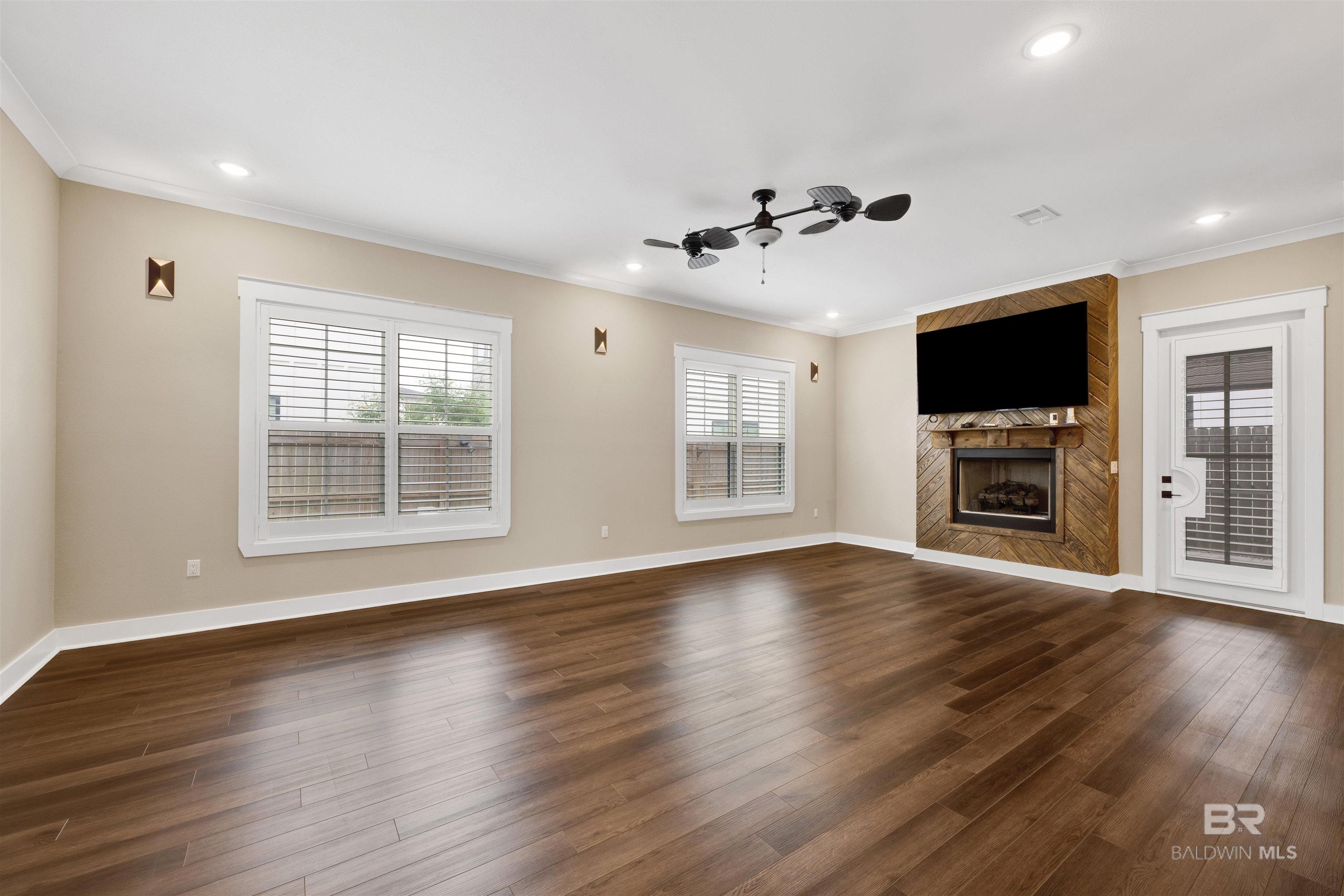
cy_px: 448
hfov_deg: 102.3
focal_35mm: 14
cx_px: 672
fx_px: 541
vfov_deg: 79.2
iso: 400
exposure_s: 1/20
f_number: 13
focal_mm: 14.5
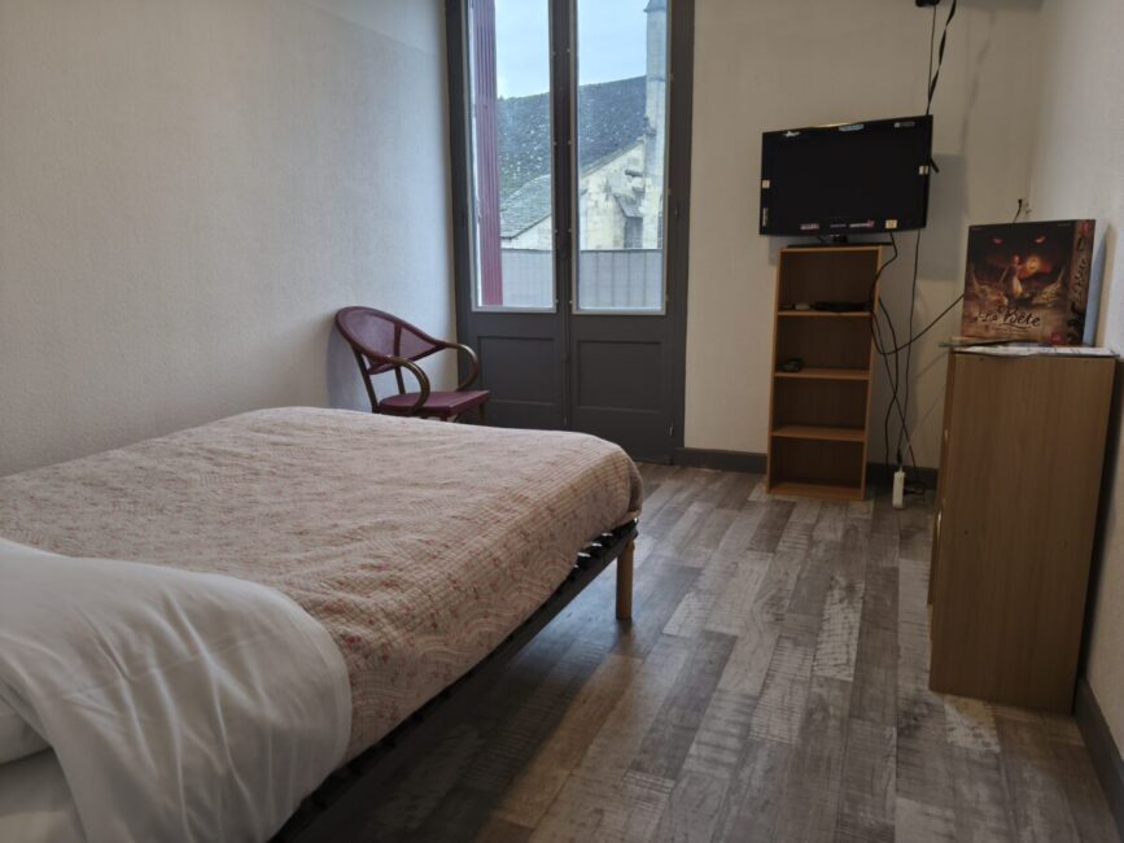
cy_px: 422
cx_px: 562
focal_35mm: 23
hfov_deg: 73.9
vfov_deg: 58.9
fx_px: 747
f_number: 1.65
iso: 640
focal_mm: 6.18
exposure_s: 1/50
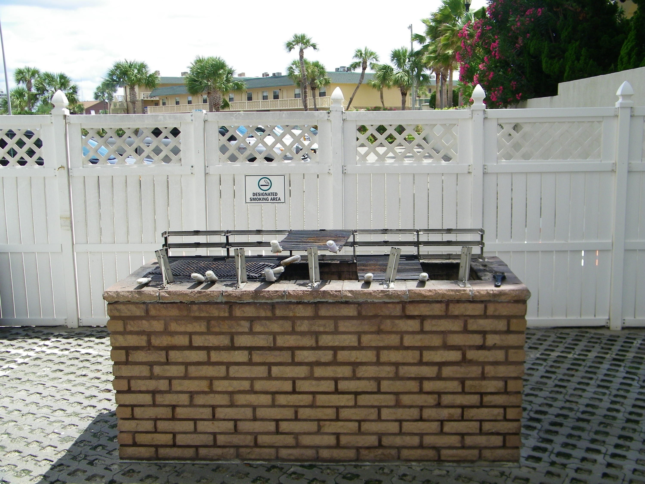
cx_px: 322
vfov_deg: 37.7
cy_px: 242
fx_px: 708
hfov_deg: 49.0
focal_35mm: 38
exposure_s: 1/160
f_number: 7.4
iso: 80
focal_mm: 6.7
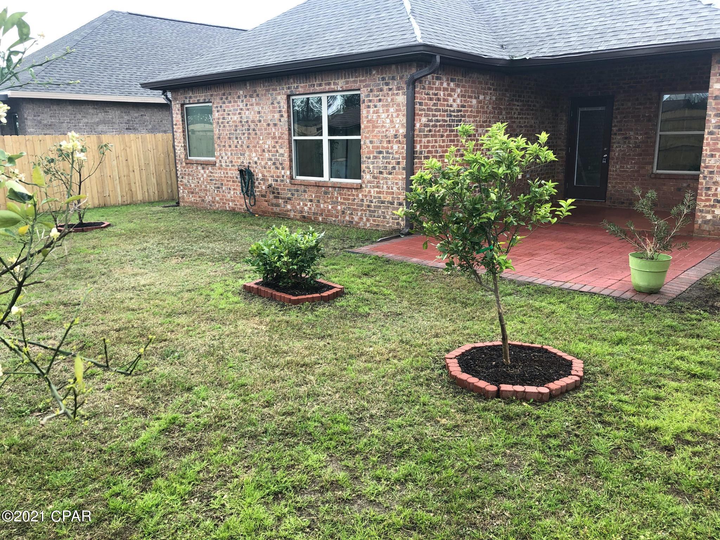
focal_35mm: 28
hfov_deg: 63.4
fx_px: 582
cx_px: 360
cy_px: 270
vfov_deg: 49.7
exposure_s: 1/330
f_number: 1.8
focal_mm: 4
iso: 20
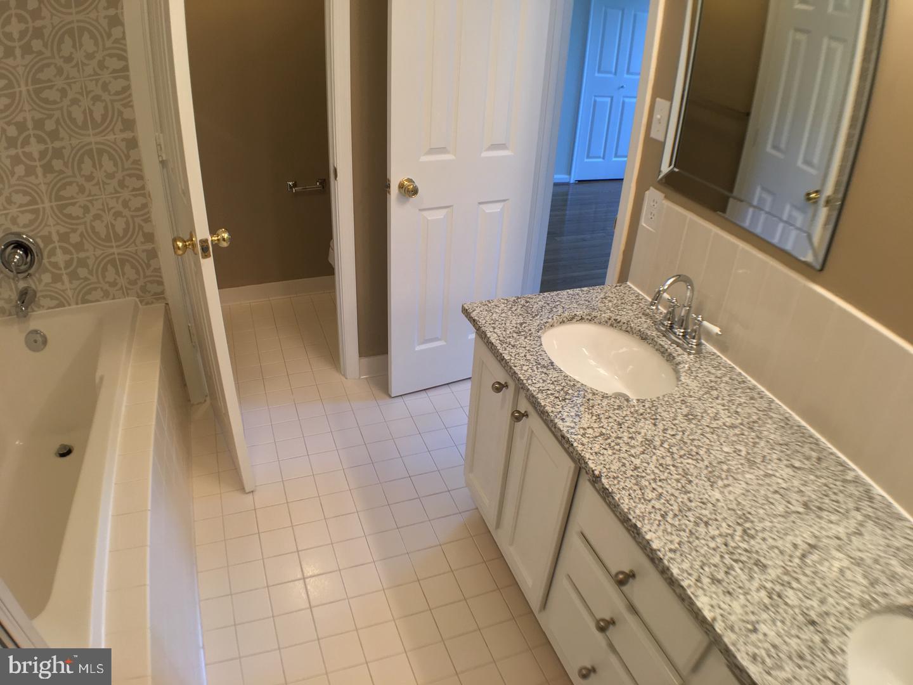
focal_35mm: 29
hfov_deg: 61.7
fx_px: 765
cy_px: 342
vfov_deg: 48.2
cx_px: 456
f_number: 2.2
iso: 50
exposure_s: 1/30
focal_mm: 4.15
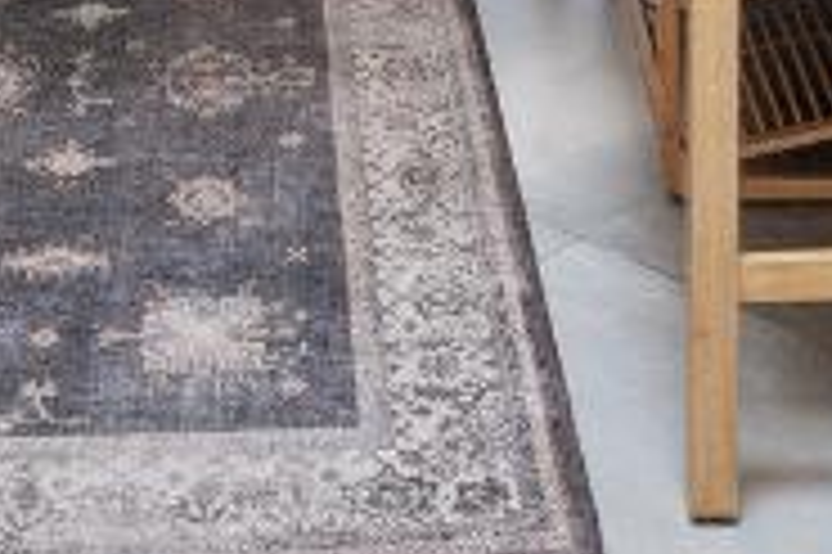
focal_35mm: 112
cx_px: 387
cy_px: -959
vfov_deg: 10.0
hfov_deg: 18.3
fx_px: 2586
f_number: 7.1
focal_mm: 18
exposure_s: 1/8
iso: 250
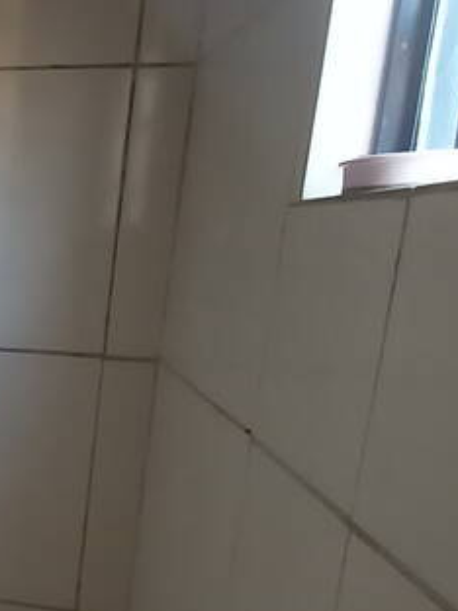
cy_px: 398
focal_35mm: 45
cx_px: -231
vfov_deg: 41.6
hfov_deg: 24.7
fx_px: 794
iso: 640
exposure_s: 1/25
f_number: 2.2
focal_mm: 1.42
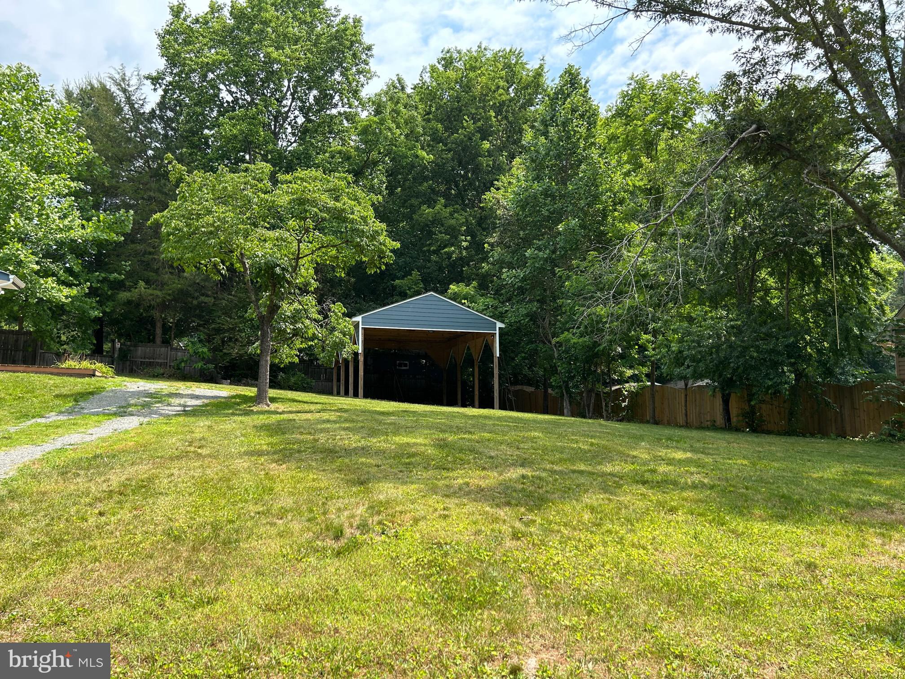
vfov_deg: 53.1
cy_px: 340
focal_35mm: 26
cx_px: 452
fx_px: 680
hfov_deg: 67.3
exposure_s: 1/1553
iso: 50
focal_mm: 5.7
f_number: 1.5
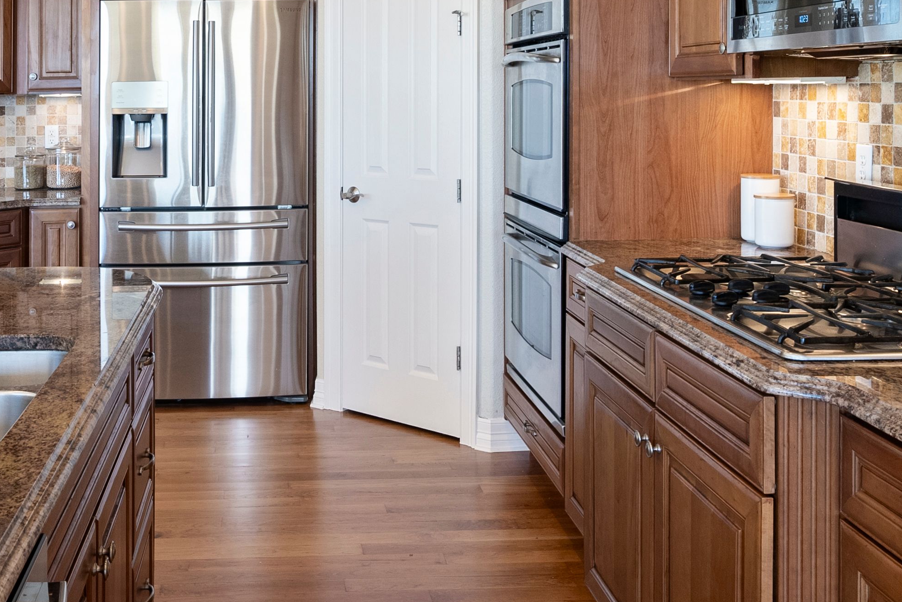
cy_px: 116
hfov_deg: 46.9
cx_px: 329
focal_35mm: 41
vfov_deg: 31.8
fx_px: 1028
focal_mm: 19
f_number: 9
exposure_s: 1/20
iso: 640
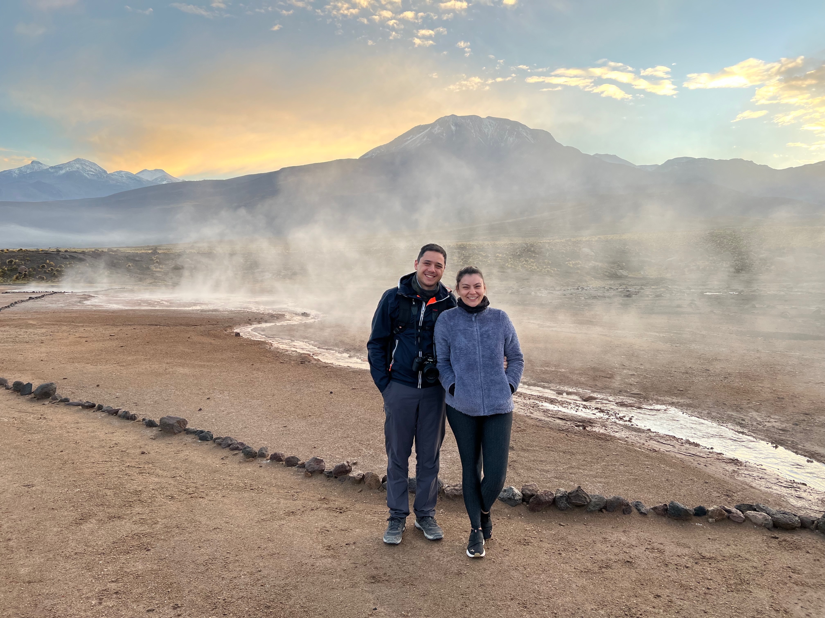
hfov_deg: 67.3
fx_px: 620
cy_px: 309
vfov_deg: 53.1
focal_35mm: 26
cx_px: 412
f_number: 1.5
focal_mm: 5.7
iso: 40
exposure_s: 1/226
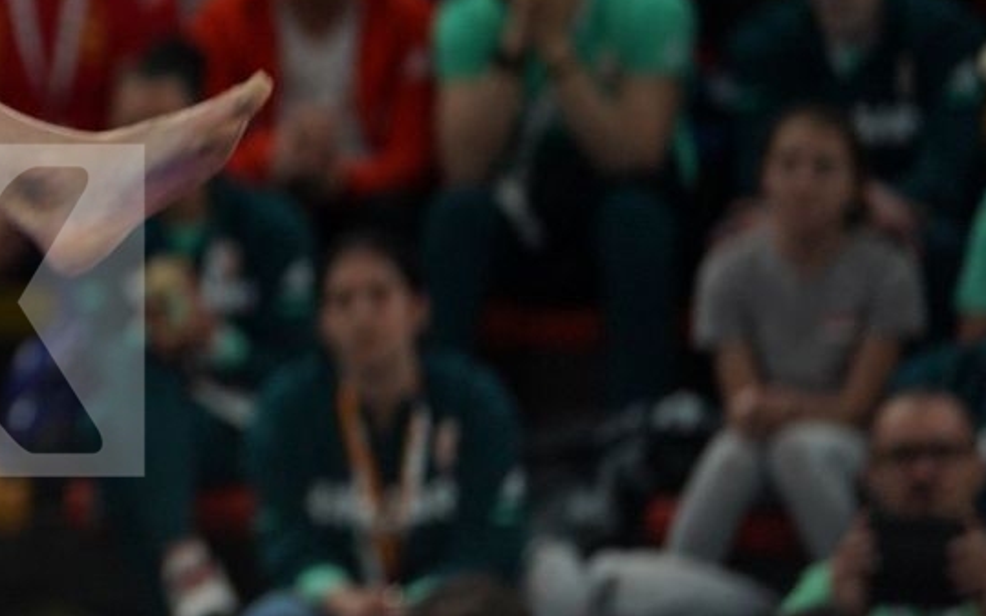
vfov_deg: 1.9
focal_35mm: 681
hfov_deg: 3.1
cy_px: 311
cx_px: -646
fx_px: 18302
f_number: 2.8
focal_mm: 200
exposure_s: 1/500
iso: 500
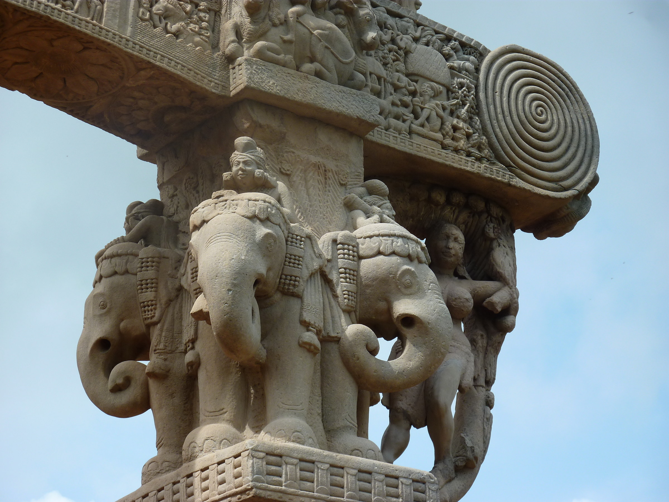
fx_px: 2300
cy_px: 251
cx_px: 334
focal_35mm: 119
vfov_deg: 12.5
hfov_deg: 16.6
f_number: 4.4
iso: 80
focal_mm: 19.5
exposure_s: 1/400
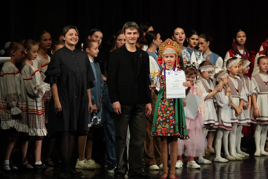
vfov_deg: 5.7
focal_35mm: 241
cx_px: 134
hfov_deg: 8.5
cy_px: 90
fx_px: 1794
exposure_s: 1/400
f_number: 2.8
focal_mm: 161
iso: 2000
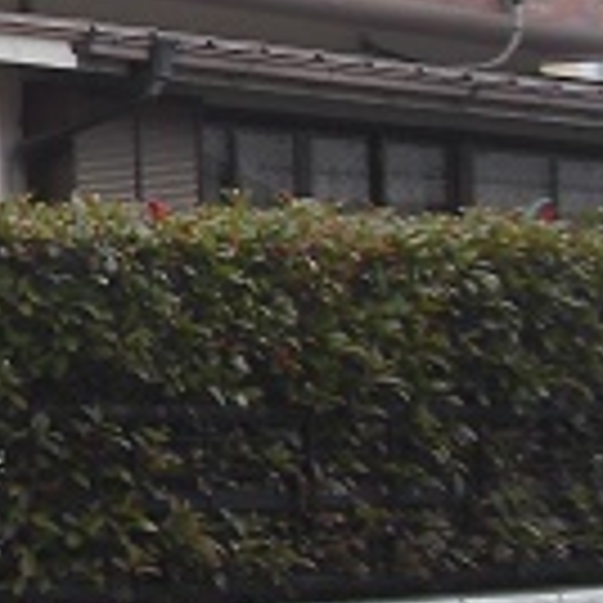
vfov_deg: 10.7
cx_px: -680
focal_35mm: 162
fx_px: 3193
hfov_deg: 9.9
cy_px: -18
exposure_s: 1/160
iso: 64
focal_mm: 7.28
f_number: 3.7
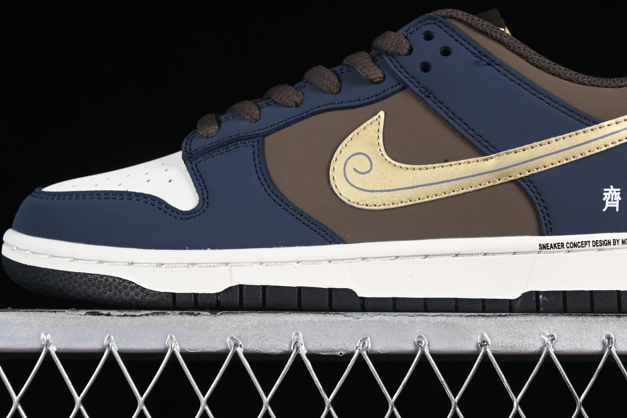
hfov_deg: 15.6
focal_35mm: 131
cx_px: 366
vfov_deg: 10.4
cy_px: 89
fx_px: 2282
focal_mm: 50
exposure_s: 1/60
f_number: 6.3
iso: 160
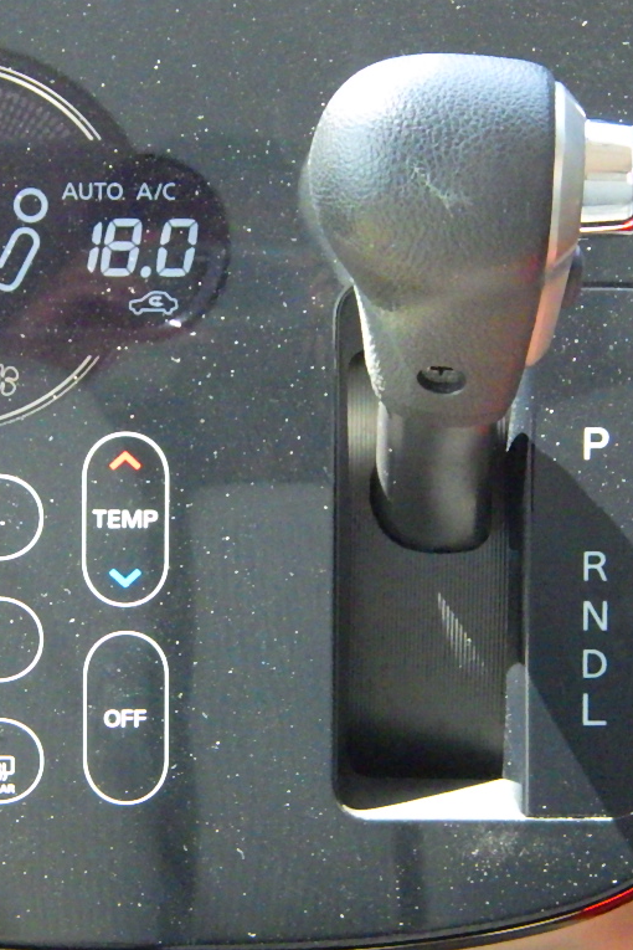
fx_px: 4220
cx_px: 185
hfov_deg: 8.6
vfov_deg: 12.8
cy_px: 476
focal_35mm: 160
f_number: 5.2
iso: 1000
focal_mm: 20.6
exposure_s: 1/100
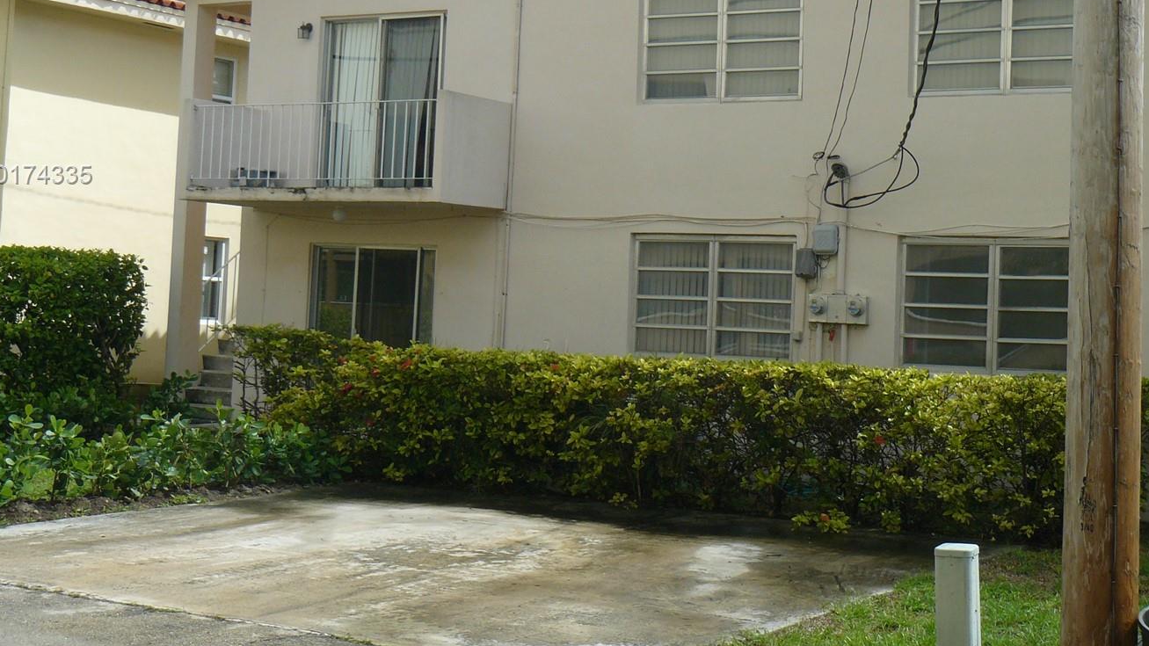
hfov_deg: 32.8
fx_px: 1950
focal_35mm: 64
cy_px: 176
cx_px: 661
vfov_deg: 18.7
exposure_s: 1/400
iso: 100
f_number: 5.6
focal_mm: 8
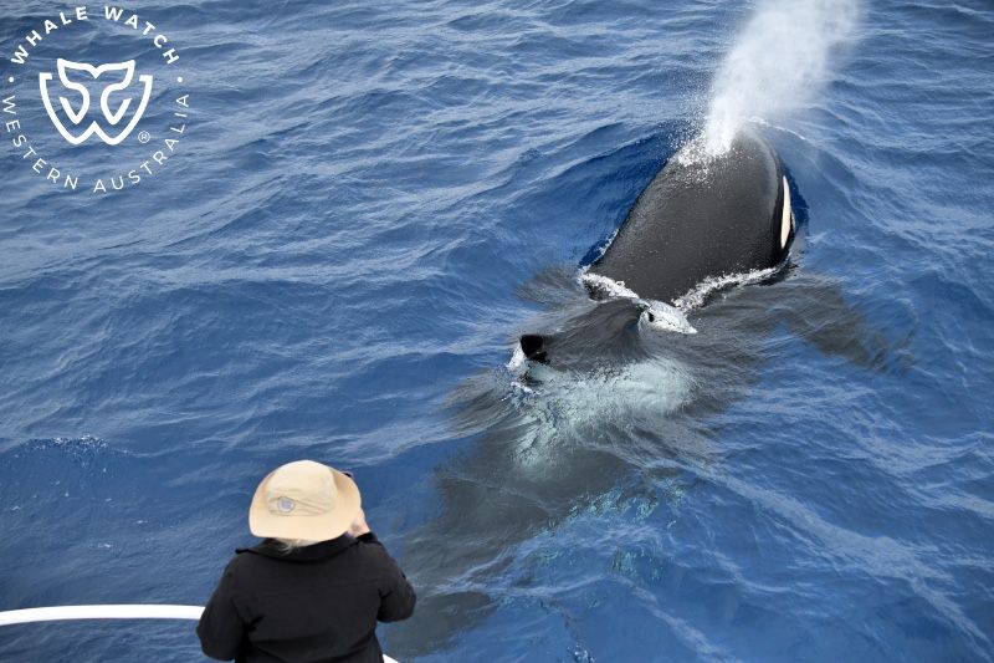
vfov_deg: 22.6
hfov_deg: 33.4
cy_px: 332
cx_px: 497
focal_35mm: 60
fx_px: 1656
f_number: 5.6
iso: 2800
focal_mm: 60
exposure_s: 1/8000
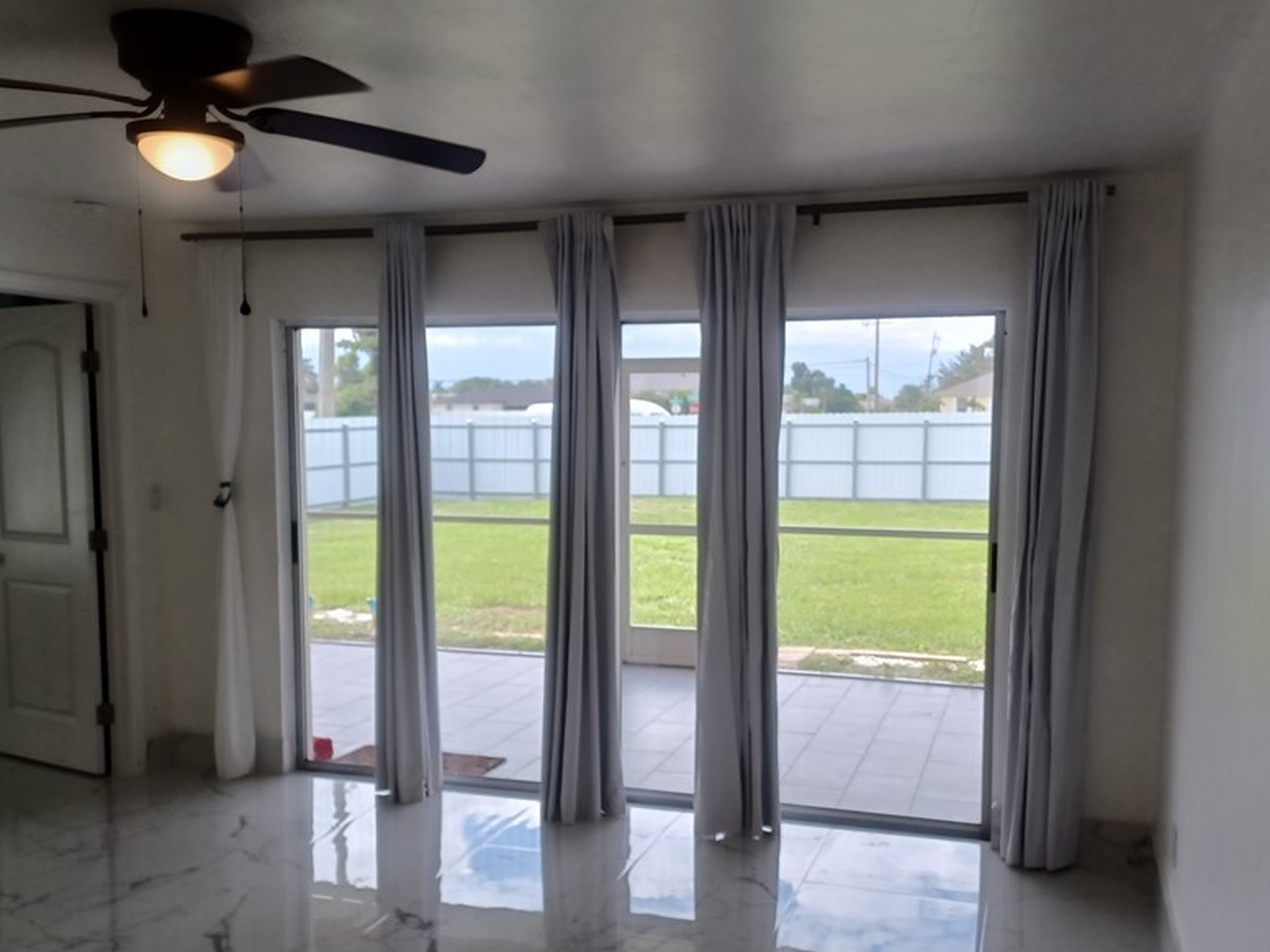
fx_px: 1211
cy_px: 551
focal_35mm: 33
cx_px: 681
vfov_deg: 42.8
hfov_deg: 55.3
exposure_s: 1/60
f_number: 1.8
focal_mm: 4.6
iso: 50
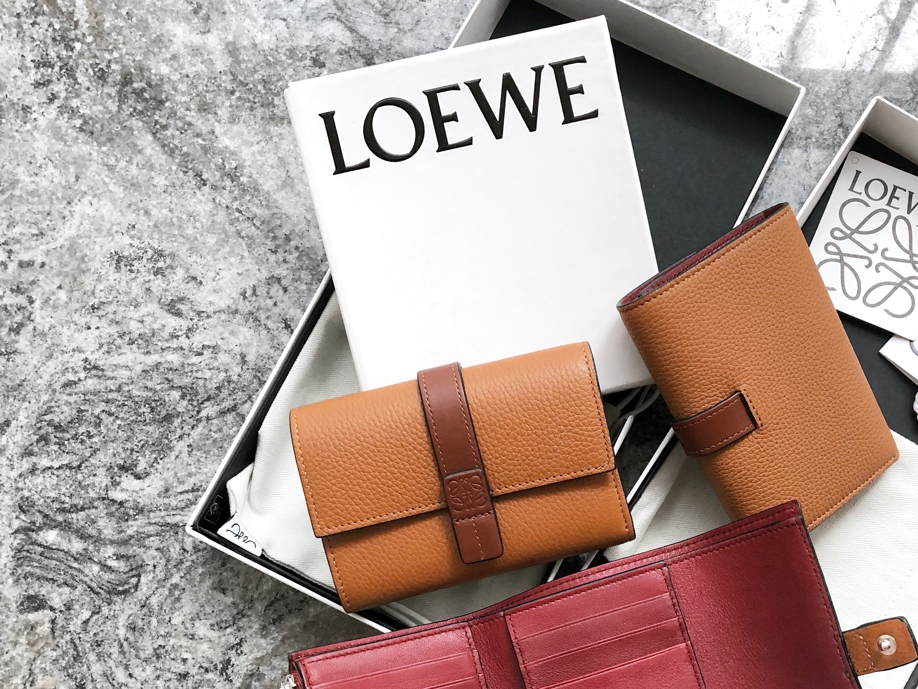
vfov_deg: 33.0
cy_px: 507
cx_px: 586
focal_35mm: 43
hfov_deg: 43.4
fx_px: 1140
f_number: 1.8
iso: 40
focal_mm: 4
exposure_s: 1/30
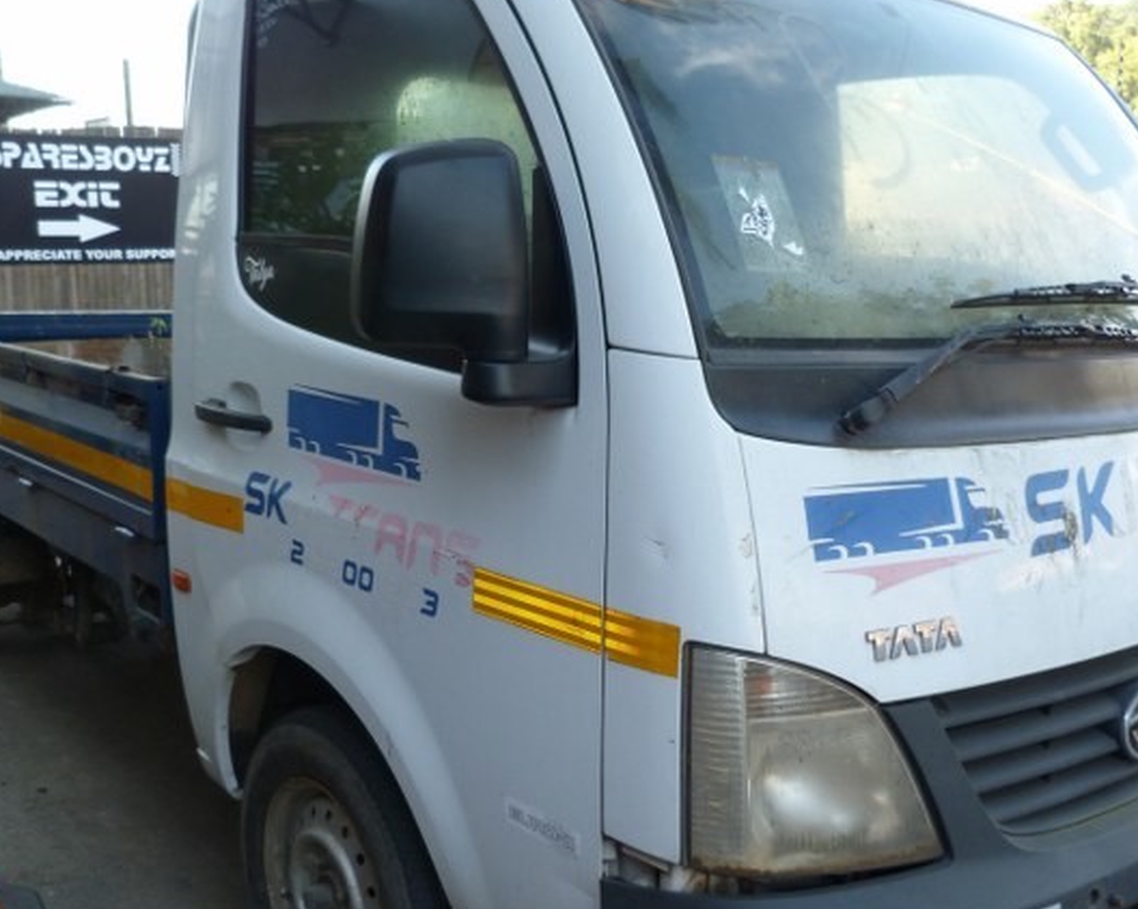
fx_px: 1246
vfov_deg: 39.9
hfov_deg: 49.0
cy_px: 547
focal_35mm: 37
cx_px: 640
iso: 100
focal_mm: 4.5
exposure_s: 1/60
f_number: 2.8
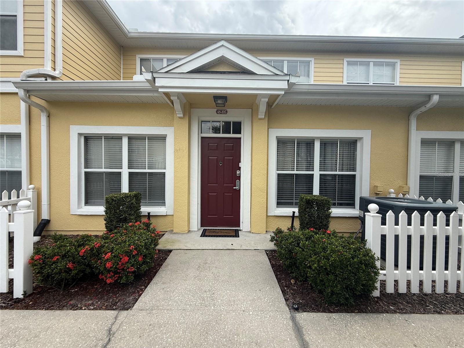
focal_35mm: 14
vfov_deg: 85.7
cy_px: 174
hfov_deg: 102.1
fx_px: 188
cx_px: 232
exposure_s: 1/779
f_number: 2.2
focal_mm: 2.22
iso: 50
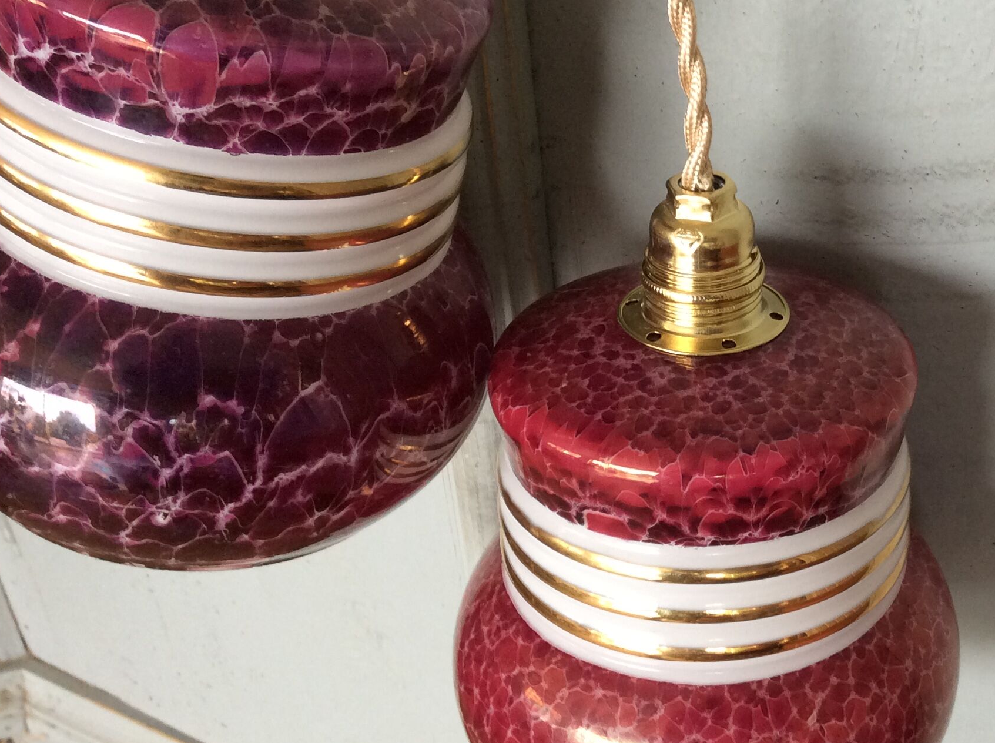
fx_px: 1406
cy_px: 408
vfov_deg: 29.6
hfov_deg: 38.1
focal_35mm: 49
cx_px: 735
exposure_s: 1/25
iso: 80
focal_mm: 3.3
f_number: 2.4
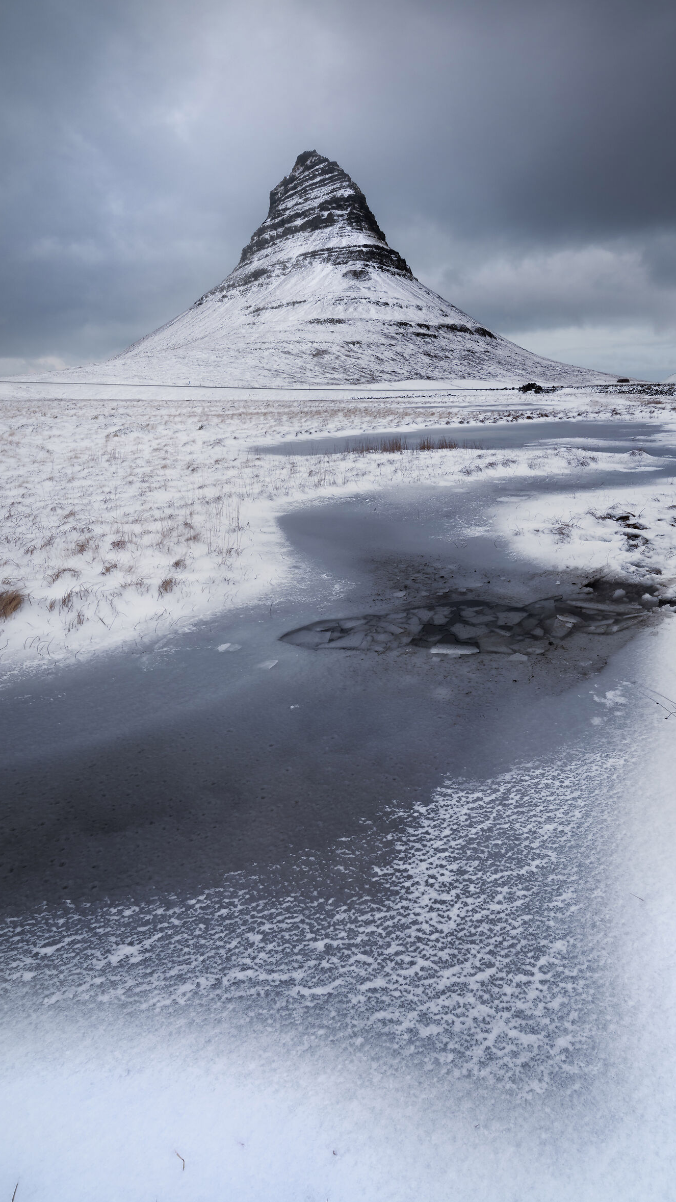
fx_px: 510
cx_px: 381
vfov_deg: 99.4
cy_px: 601
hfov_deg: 66.8
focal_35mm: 16
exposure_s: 1.3
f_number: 11
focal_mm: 15
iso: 100
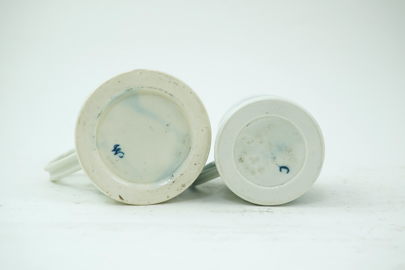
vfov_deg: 29.9
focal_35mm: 45
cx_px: 202
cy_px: 135
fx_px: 506
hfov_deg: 43.6
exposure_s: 1/60
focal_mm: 30
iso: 640
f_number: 10
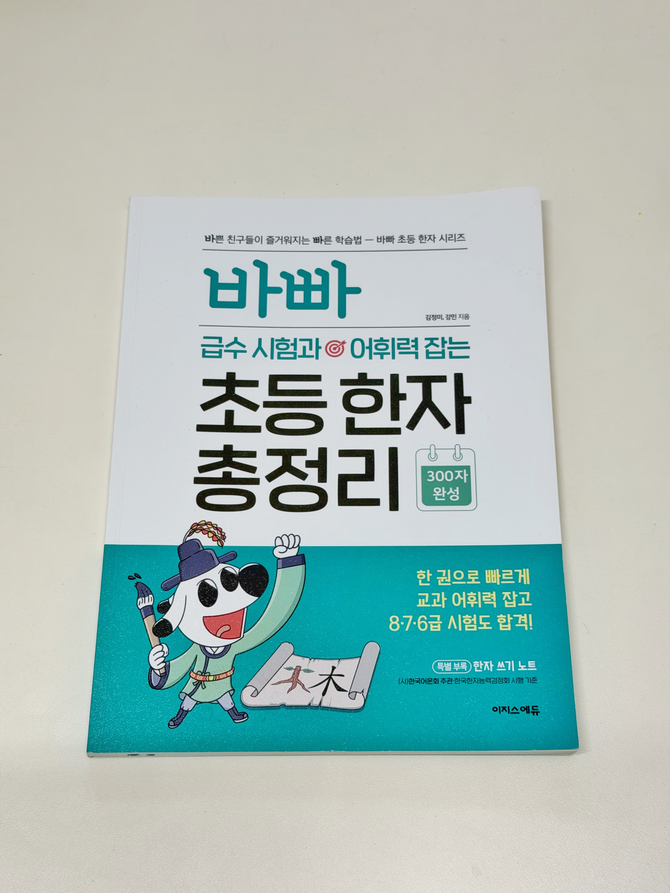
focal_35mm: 48
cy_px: 446
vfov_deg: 39.7
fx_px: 1239
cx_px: 335
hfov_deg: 30.3
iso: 50
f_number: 1.78
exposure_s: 1/126
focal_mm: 6.76
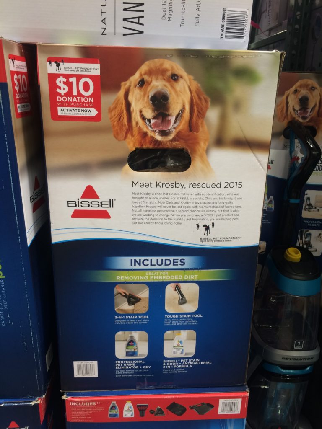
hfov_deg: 48.2
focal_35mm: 29
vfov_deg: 61.7
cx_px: 161
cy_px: 214
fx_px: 360
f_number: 2.2
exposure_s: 1/30
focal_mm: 4.15
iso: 50
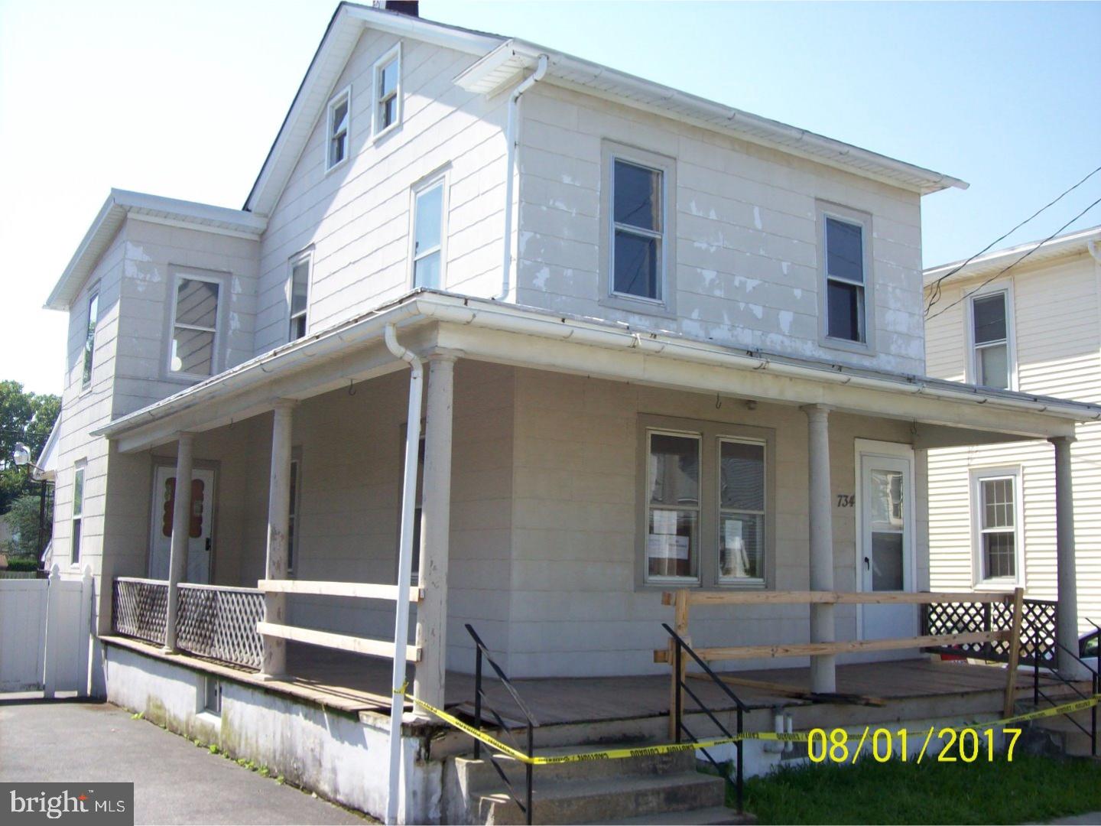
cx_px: 550
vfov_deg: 39.7
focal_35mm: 36
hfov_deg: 51.4
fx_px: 1145
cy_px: 413
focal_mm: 6
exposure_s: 1/277
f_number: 4.8
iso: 80
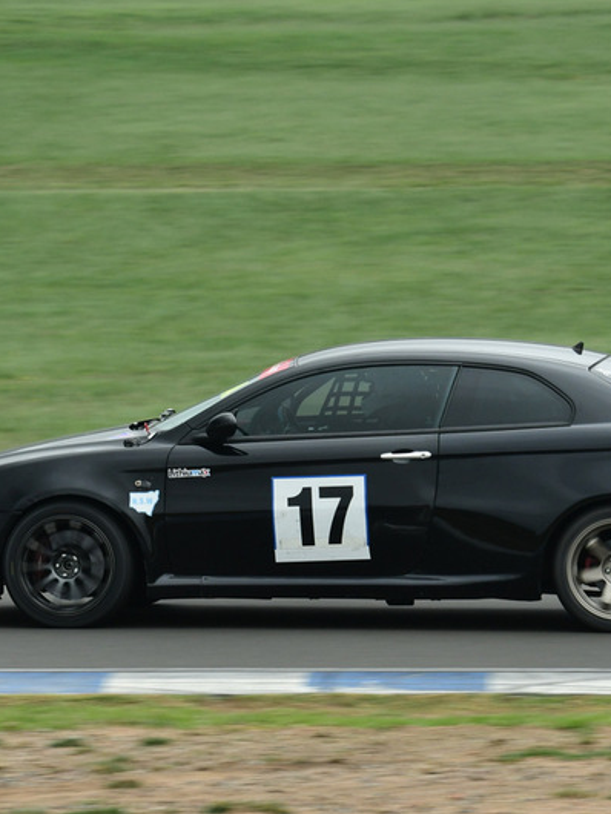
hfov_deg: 5.1
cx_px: 339
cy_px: 407
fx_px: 6907
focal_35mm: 294
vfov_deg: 6.7
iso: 800
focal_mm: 135
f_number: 11
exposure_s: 1/320
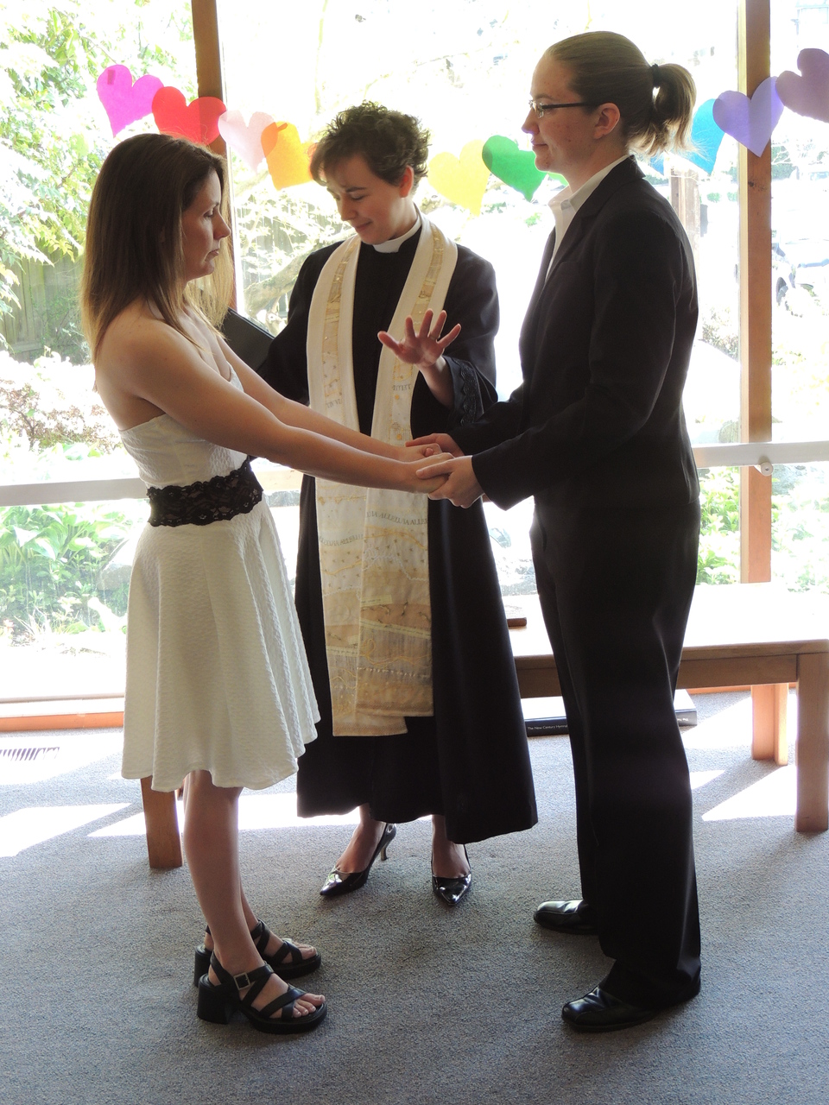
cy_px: 552
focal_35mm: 50
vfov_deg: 38.2
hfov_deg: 29.1
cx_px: 414
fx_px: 1597
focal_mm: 8.9
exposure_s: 1/50
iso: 280
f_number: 3.6
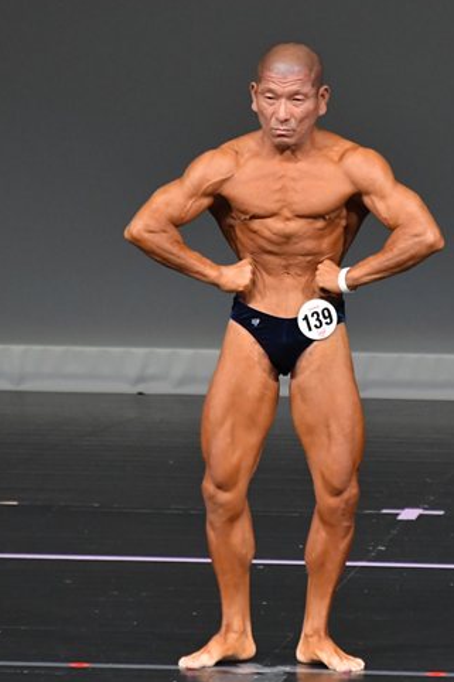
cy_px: 328
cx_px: 332
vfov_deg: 2.8
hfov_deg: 1.9
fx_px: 13704
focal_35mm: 724
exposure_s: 1/400
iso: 4000
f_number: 5.6
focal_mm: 300
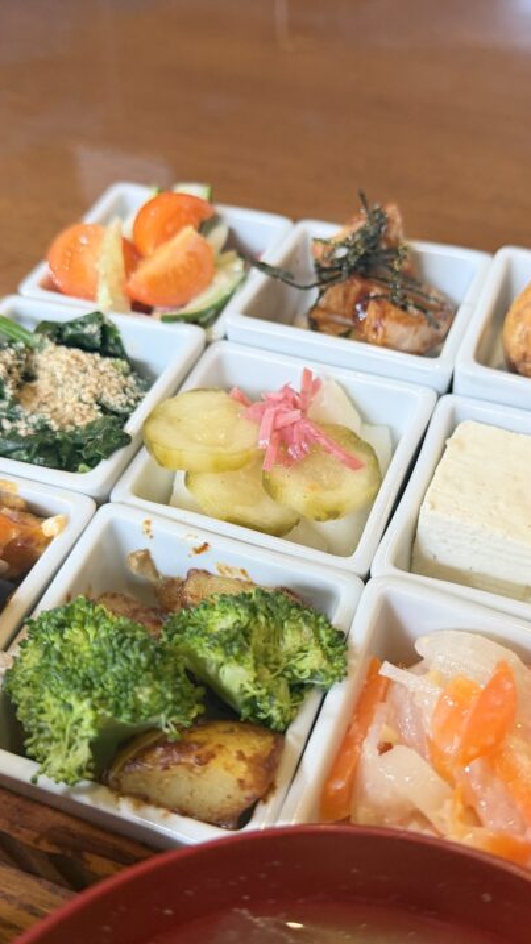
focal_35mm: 35
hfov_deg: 33.6
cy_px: 471
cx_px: 303
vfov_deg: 56.6
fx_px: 877
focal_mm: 6.76
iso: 320
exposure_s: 1/60
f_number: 1.78
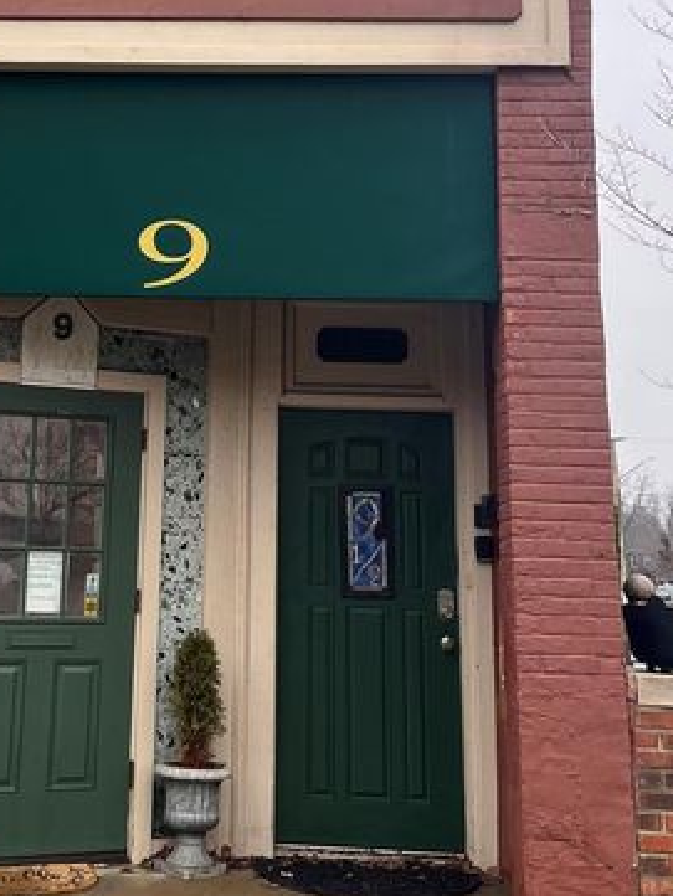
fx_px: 1244
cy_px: 182
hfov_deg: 29.9
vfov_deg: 38.2
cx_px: 189
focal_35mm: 48
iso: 50
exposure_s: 1/397
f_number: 1.6
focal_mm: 5.1
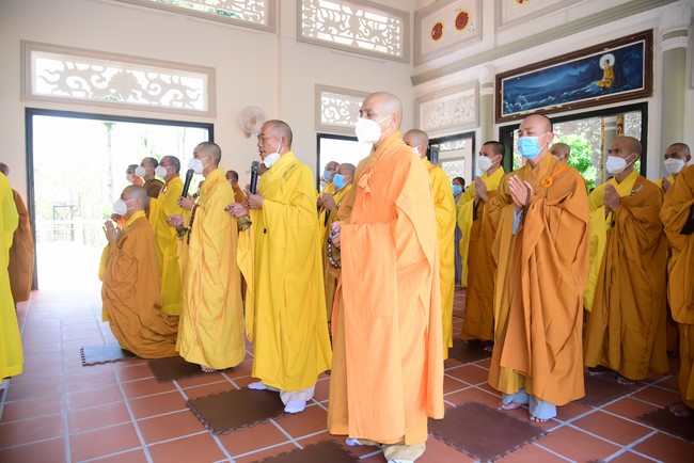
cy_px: 232
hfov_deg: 73.7
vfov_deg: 53.2
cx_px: 347
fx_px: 463
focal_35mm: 24
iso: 500
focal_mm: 24
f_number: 4
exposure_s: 1/200
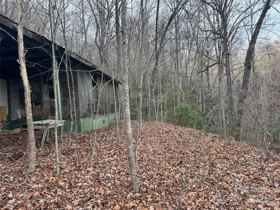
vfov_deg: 56.8
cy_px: 105
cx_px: 140
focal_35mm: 24
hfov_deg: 71.6
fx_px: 194
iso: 80
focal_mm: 6.76
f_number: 1.78
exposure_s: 1/305
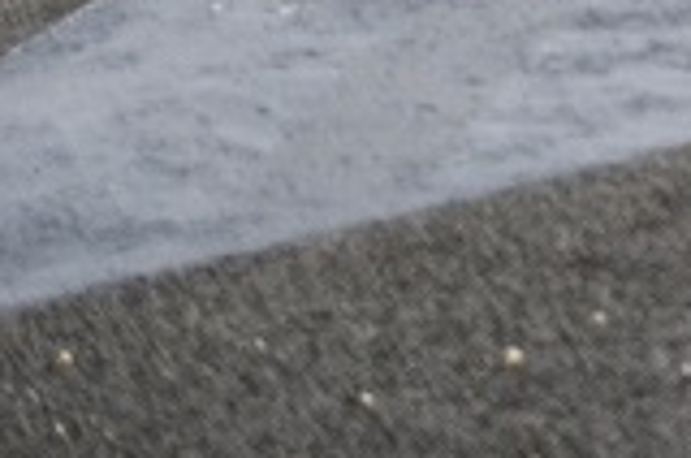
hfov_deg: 3.6
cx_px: 2406
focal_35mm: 560
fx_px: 10727
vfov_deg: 2.4
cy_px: -1130
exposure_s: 1/200
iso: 200
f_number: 4
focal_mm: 70
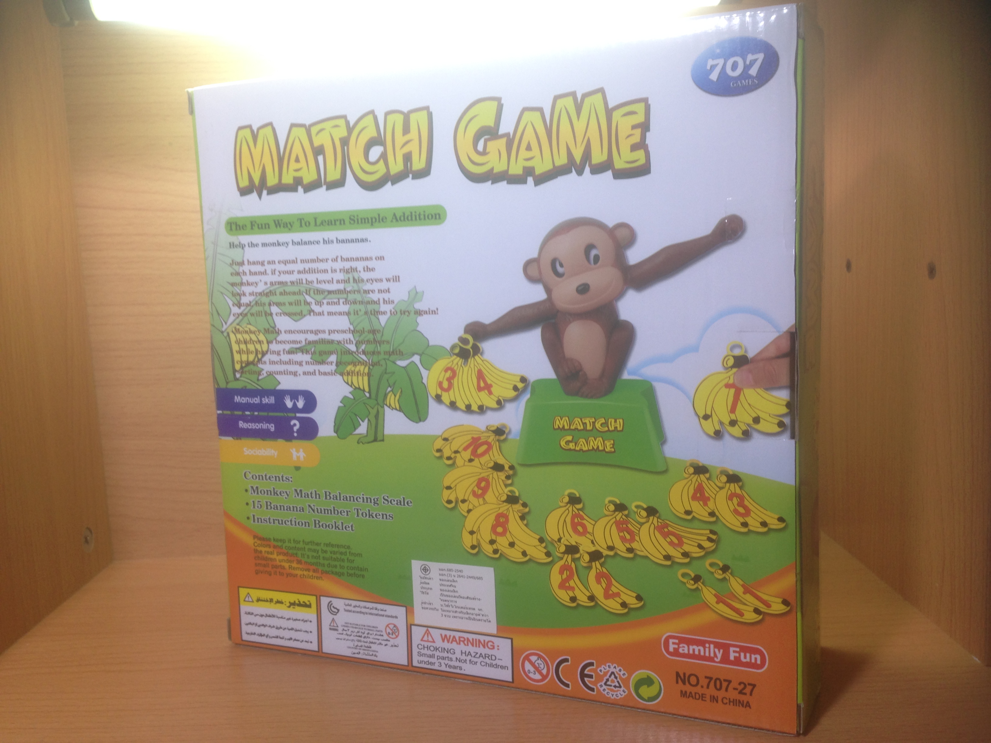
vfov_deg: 42.9
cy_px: 372
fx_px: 945
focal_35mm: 33
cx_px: 496
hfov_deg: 55.4
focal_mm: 4.12
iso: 50
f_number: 2.4
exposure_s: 1/20
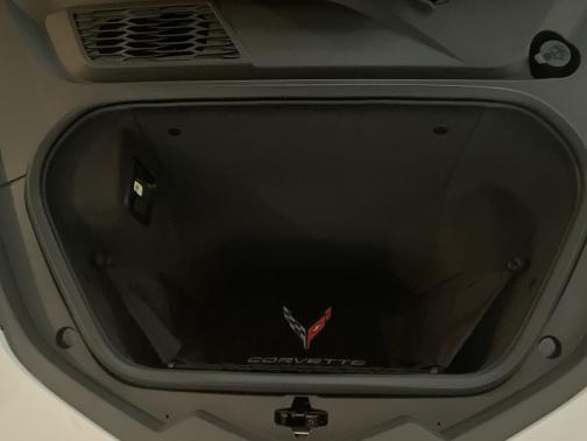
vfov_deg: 48.2
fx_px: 492
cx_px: 294
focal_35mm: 29
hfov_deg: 61.7
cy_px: 220
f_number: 1.8
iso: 1600
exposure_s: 1/15
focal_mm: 3
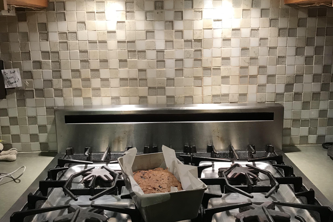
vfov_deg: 34.2
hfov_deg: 49.6
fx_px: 361
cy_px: 117
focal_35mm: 39
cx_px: 167
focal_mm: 3.99
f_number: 1.8
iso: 32
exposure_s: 1/30
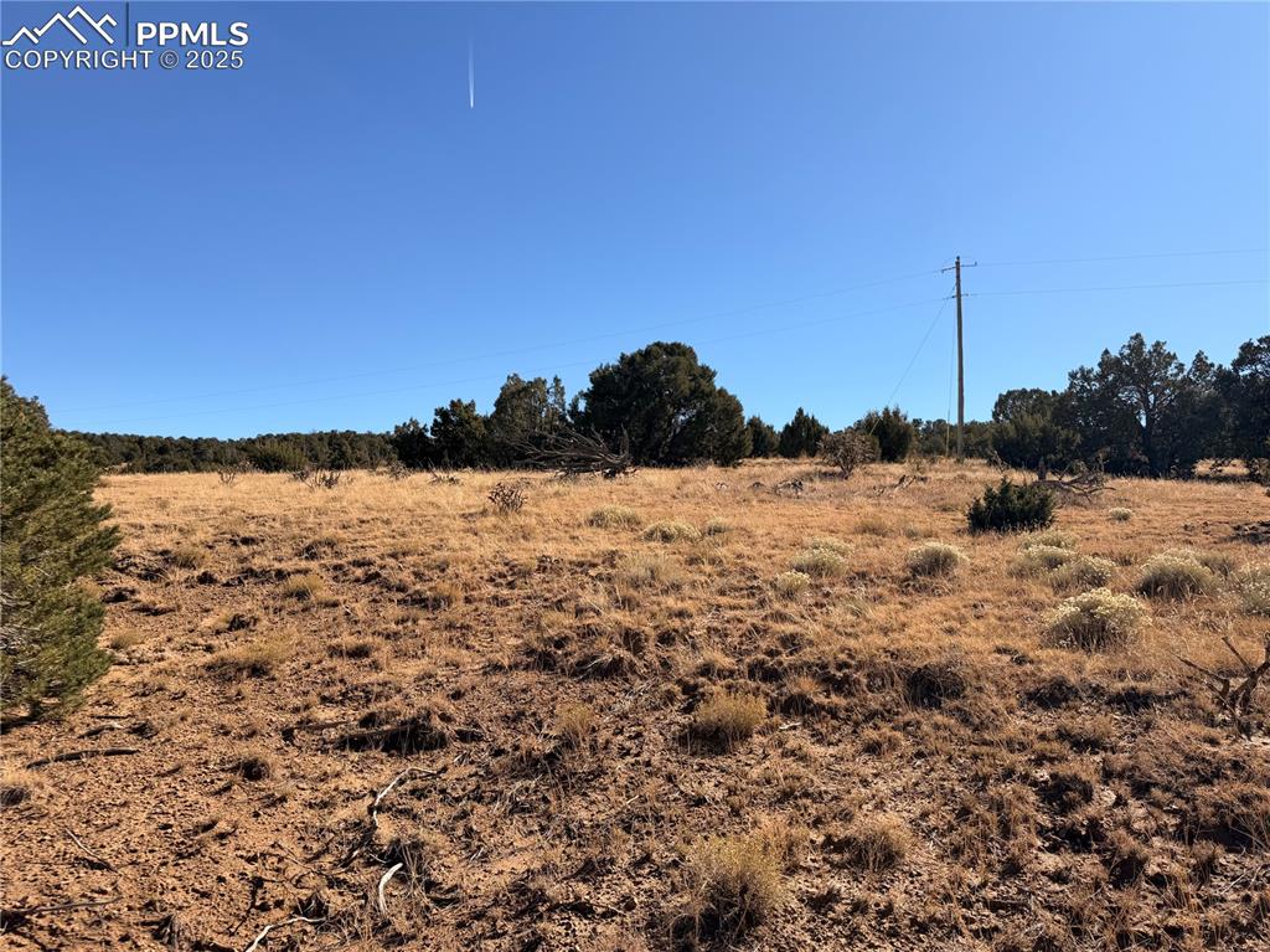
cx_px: 635
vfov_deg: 56.8
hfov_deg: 71.6
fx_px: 880
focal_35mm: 24
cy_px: 476
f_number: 1.78
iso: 80
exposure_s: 1/4673
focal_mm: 6.76
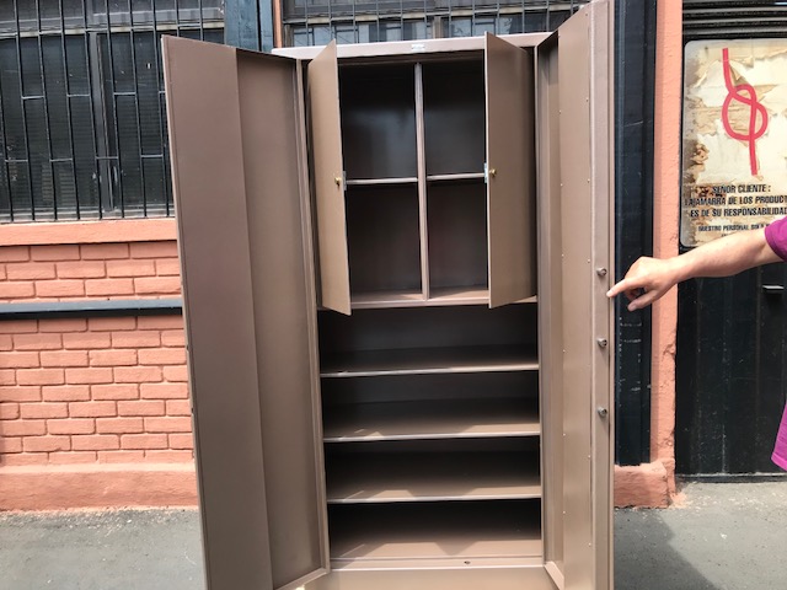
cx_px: 394
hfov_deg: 63.4
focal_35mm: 28
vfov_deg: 49.7
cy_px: 295
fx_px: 637
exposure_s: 1/353
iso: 20
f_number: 1.8
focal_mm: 3.99
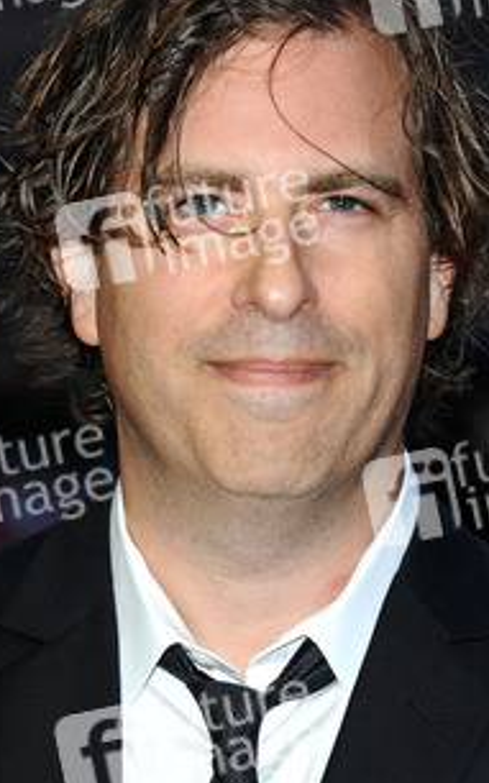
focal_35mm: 172
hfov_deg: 7.6
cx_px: 262
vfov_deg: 12.2
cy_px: 358
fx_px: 3671
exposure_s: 1/160
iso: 320
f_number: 4.5
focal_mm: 86
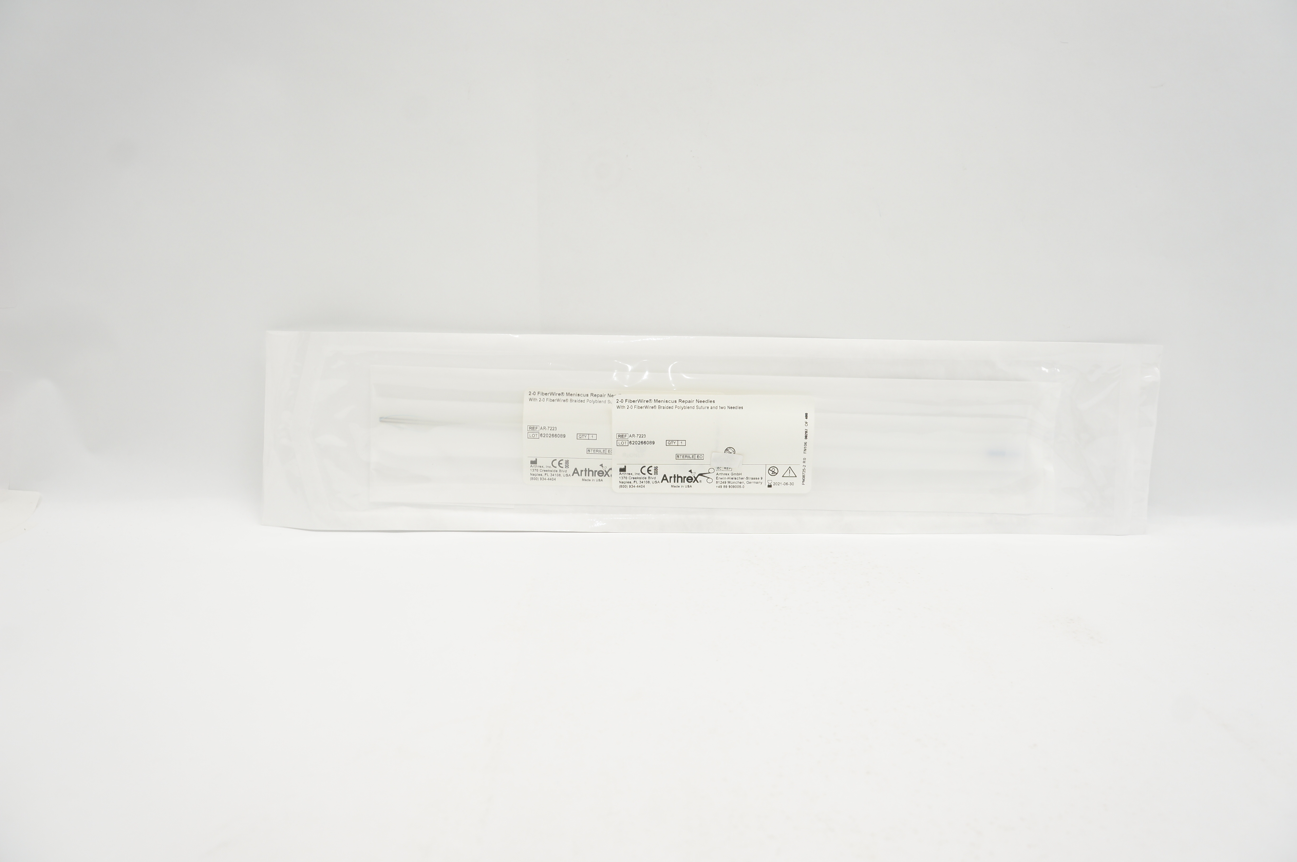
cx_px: 648
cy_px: 431
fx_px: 972
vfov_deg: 47.8
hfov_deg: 67.4
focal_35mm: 27
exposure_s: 1/25
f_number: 7.1
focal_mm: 18
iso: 200
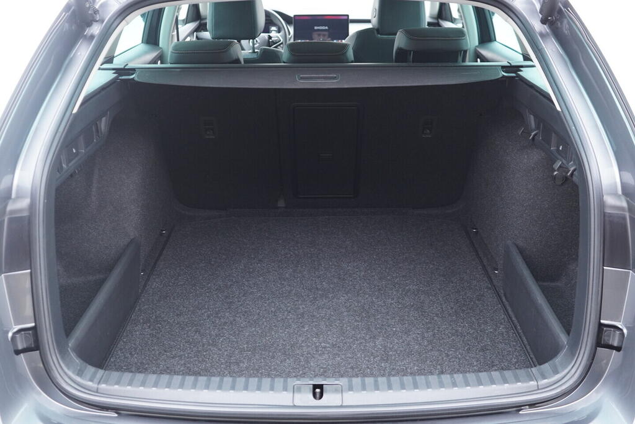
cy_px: 212
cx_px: 318
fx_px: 635
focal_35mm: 36
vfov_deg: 36.9
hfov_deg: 53.1
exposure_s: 1/40
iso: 800
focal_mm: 24
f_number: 2.8
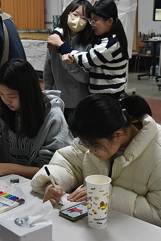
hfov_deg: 20.3
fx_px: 449
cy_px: 120
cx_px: 60
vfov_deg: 30.1
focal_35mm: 67
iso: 2200
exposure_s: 1/125
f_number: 5.6
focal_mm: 44
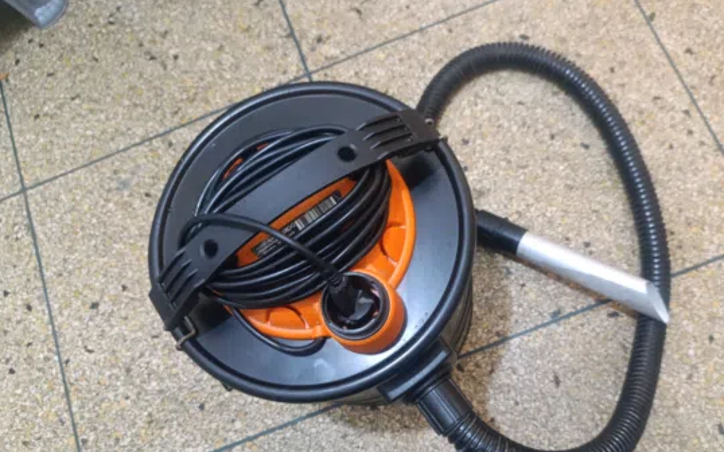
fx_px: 572
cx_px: 408
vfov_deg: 42.9
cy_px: 277
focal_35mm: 29
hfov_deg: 64.4
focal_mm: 6.14
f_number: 1.6
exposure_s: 1/25
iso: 2000
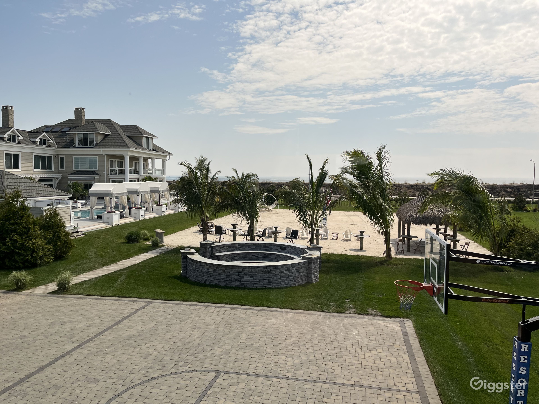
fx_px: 405
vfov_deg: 53.1
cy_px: 202
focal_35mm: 26
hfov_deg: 67.3
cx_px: 270
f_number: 1.6
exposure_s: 1/4854
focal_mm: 5.1
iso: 50
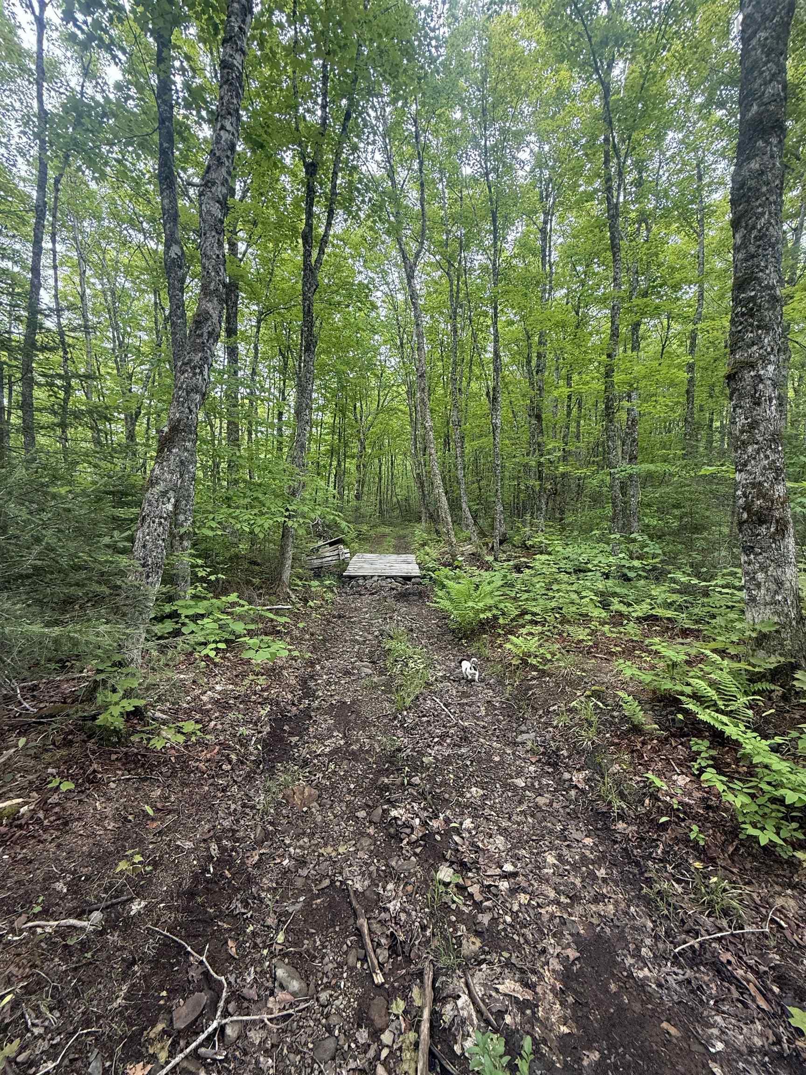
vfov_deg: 102.1
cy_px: 538
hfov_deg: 85.7
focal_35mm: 14
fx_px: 435
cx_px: 403
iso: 100
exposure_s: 1/99
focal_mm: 2.22
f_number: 2.2
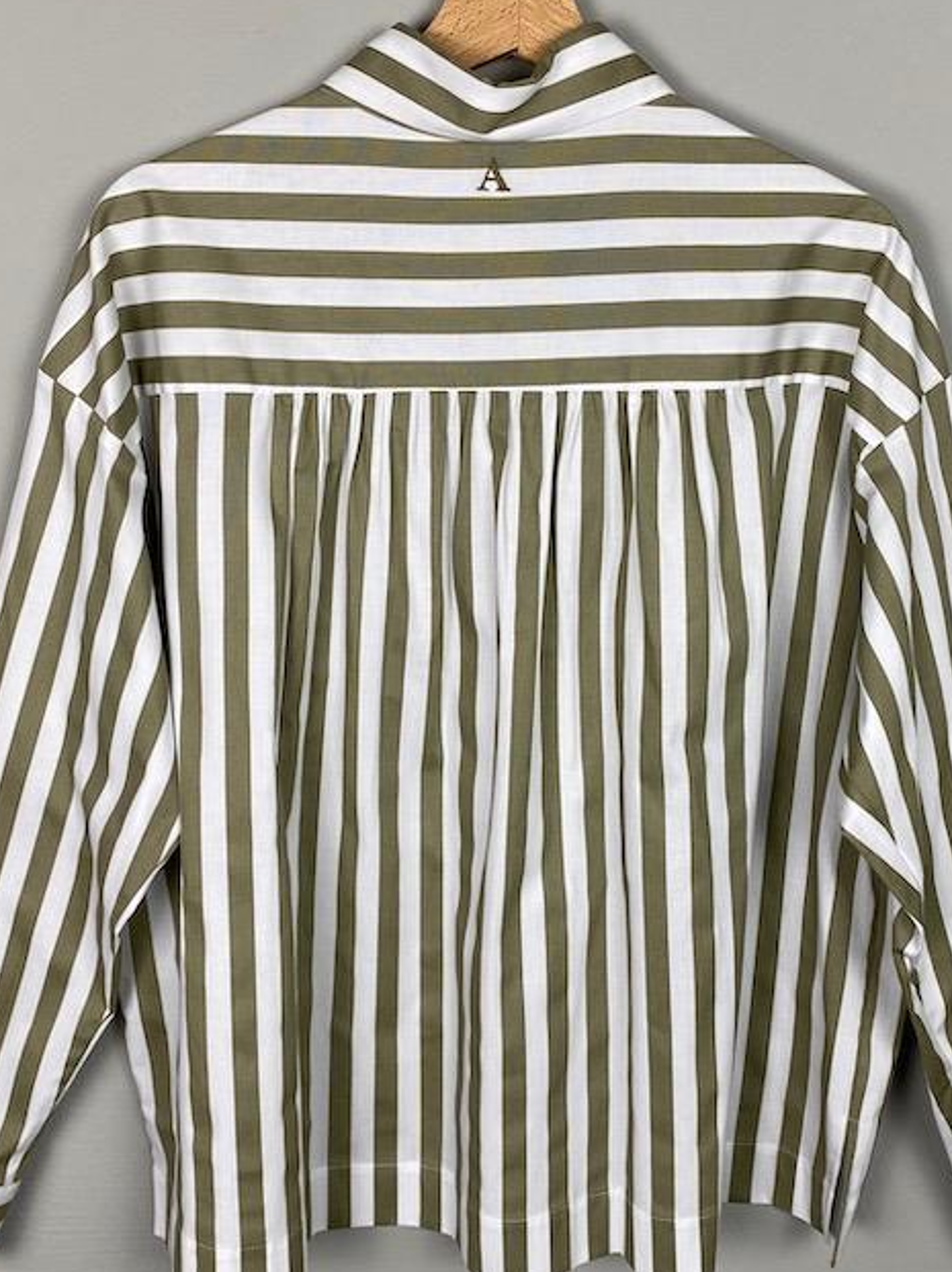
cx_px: 528
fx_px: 1505
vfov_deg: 45.8
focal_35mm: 41
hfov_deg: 35.1
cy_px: 616
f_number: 1.8
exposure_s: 1/100
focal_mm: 4.25
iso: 64
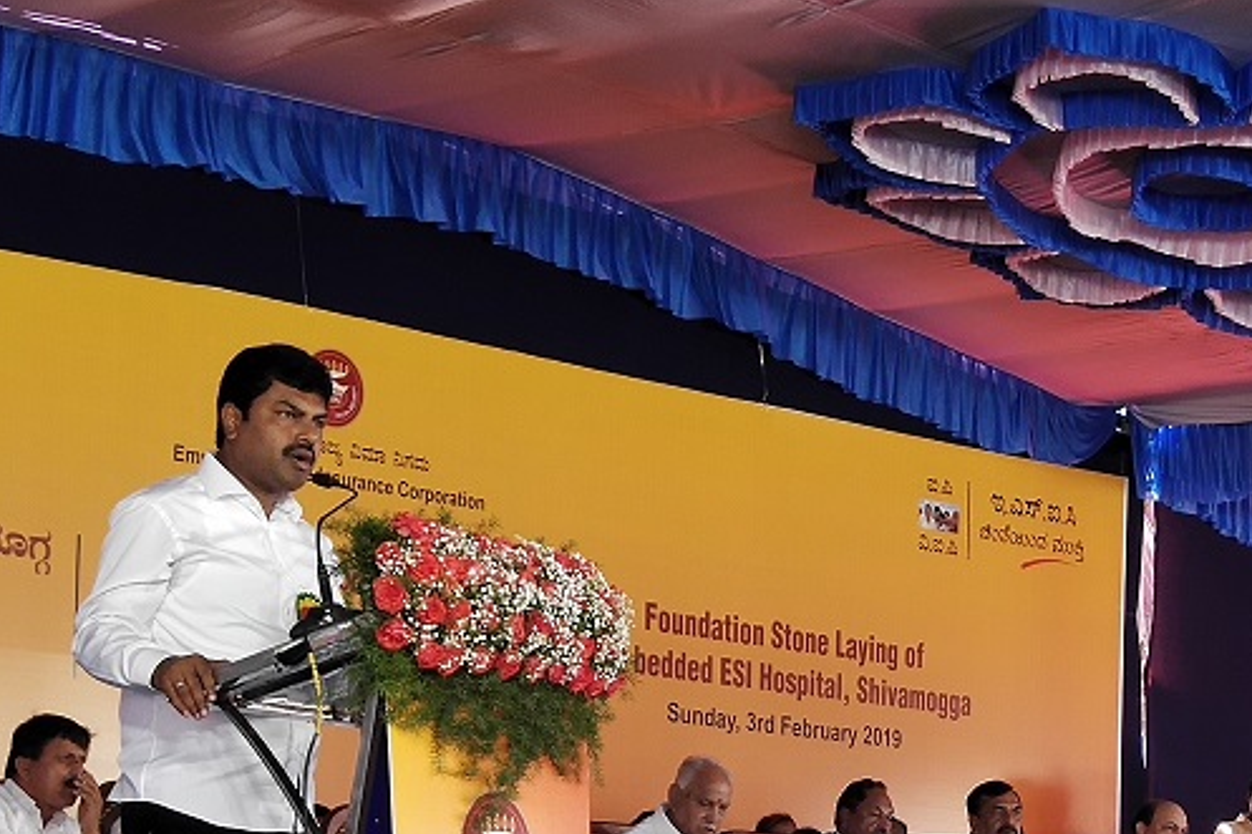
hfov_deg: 26.5
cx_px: 846
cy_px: 801
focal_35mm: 76
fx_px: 2642
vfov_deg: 17.6
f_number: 1.8
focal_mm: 3.95
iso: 111
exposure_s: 1/100
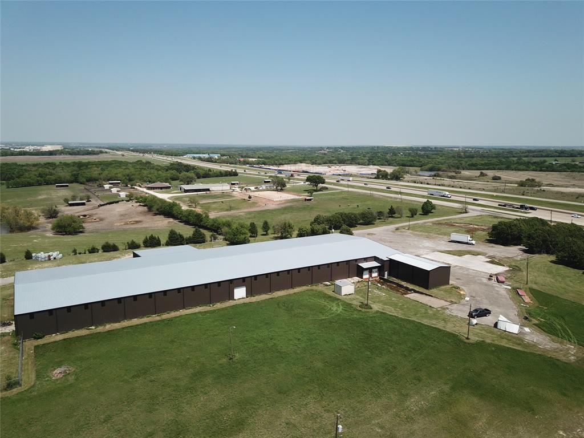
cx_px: 292
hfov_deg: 67.3
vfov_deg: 53.1
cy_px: 219
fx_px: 439
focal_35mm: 26
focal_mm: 4.73
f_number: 2.2
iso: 100
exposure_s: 1/1812
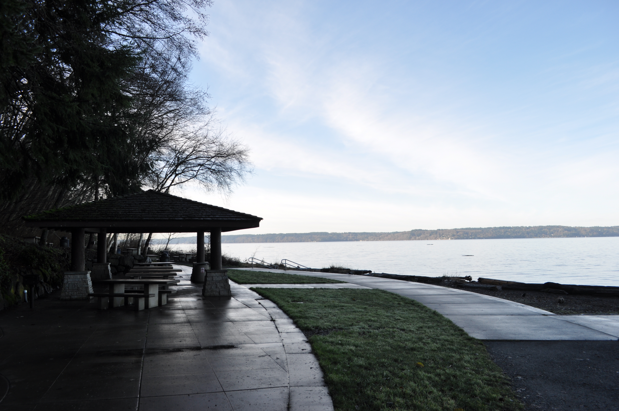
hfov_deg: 67.4
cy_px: 206
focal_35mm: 27
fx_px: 464
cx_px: 310
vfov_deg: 47.8
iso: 200
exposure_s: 1/200
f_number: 7.1
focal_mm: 18
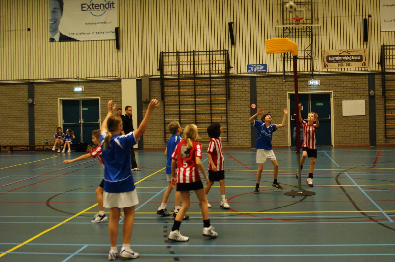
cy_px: 131
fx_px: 460
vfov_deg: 31.8
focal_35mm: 42
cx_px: 198
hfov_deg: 46.4
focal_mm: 28
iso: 800
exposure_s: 1/100
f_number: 2.8
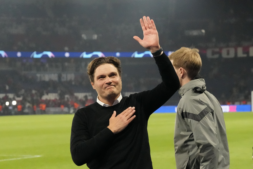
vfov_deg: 13.0
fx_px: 738
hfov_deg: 19.5
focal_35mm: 105
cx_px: 126
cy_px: 84
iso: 16000
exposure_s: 1/3200
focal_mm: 70
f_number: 5
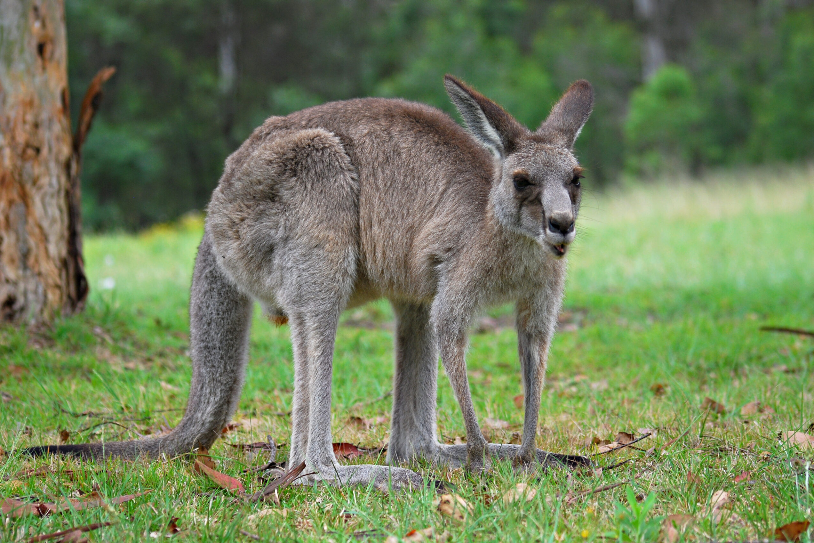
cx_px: 407
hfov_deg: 15.8
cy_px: 270
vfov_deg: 10.5
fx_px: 2939
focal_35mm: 130
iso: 200
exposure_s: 1/640
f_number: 4
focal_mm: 86
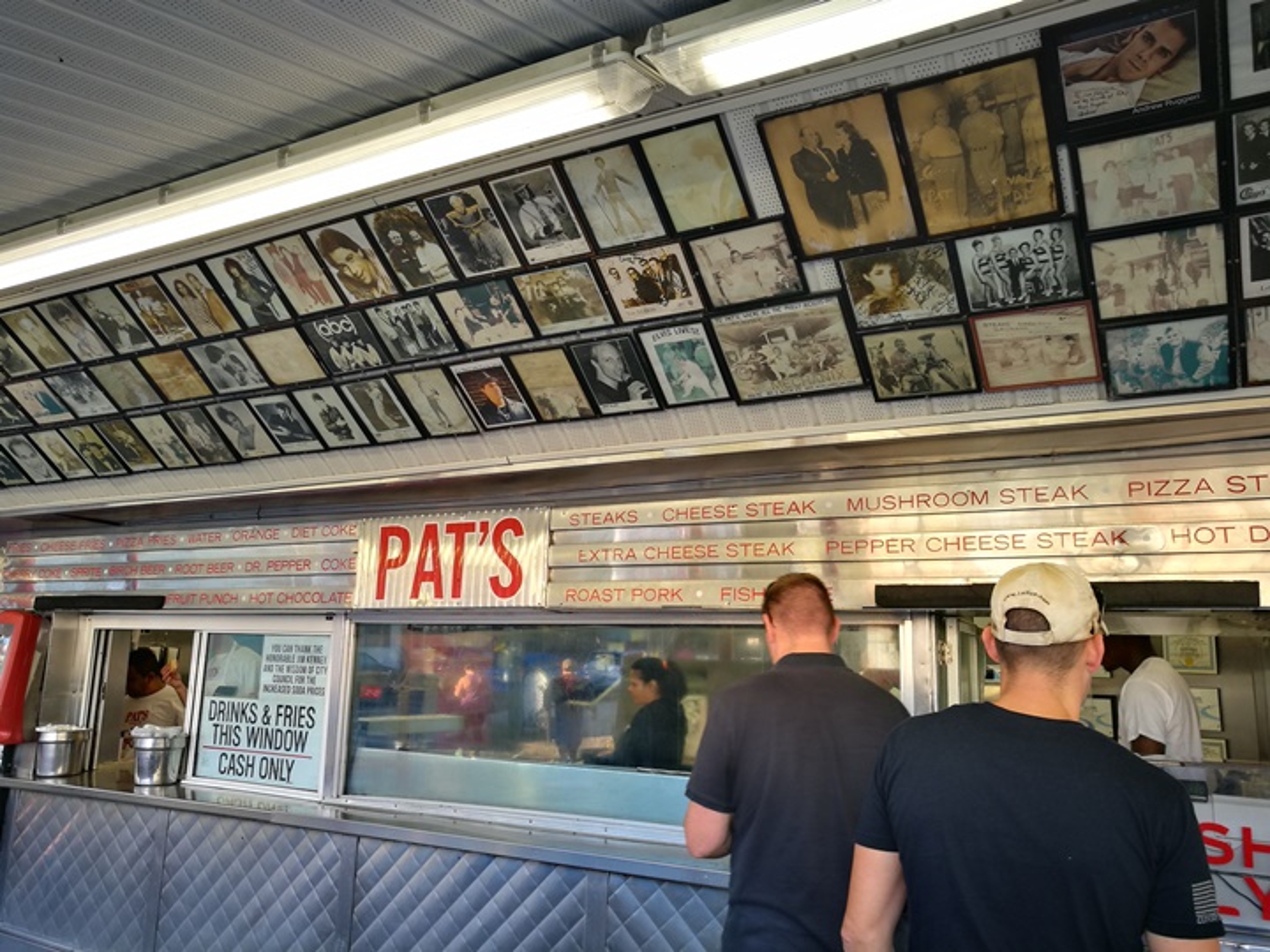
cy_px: 476
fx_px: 991
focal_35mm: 27
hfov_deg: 65.3
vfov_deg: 51.4
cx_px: 635
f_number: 2.2
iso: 100
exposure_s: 1/60
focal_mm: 4.5
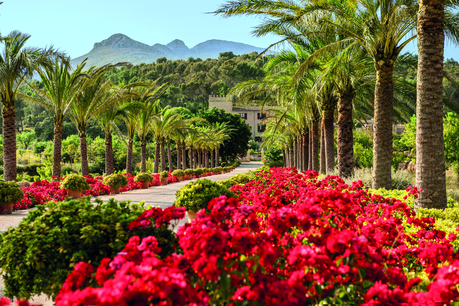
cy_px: 153
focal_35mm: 70
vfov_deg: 19.5
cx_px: 230
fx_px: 892
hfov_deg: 28.8
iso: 200
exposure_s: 1/320
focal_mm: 70
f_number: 5.6
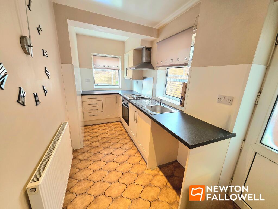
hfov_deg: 106.2
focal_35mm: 13
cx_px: 139
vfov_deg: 89.9
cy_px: 104
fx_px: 104
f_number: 1.9
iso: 100
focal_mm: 2.2
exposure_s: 1/101
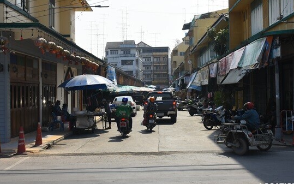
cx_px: 154
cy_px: 70
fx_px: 430
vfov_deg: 24.1
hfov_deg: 37.7
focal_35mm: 54
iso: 250
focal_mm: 27
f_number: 7.1
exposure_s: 1/1000
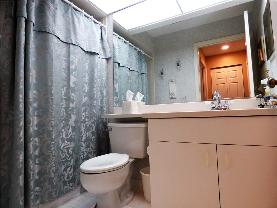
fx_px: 160
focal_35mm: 20
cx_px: 138
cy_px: 104
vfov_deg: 66.0
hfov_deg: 81.7
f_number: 2.8
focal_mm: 3.58
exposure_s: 1/60
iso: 250
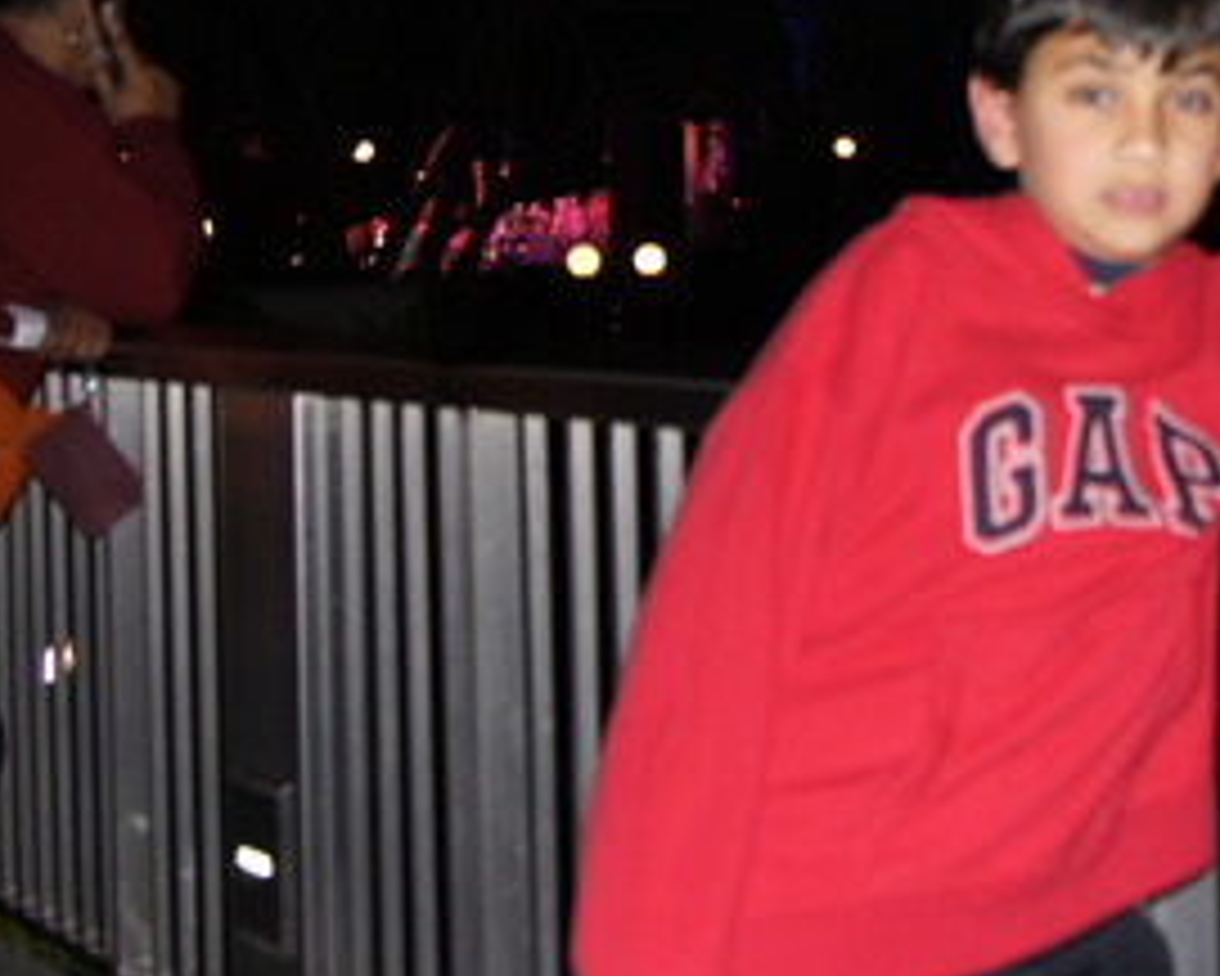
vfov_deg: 16.4
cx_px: 1197
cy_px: 223
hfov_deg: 20.0
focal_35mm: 93
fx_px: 3359
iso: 800
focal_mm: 28
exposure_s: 1/60
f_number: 4.5
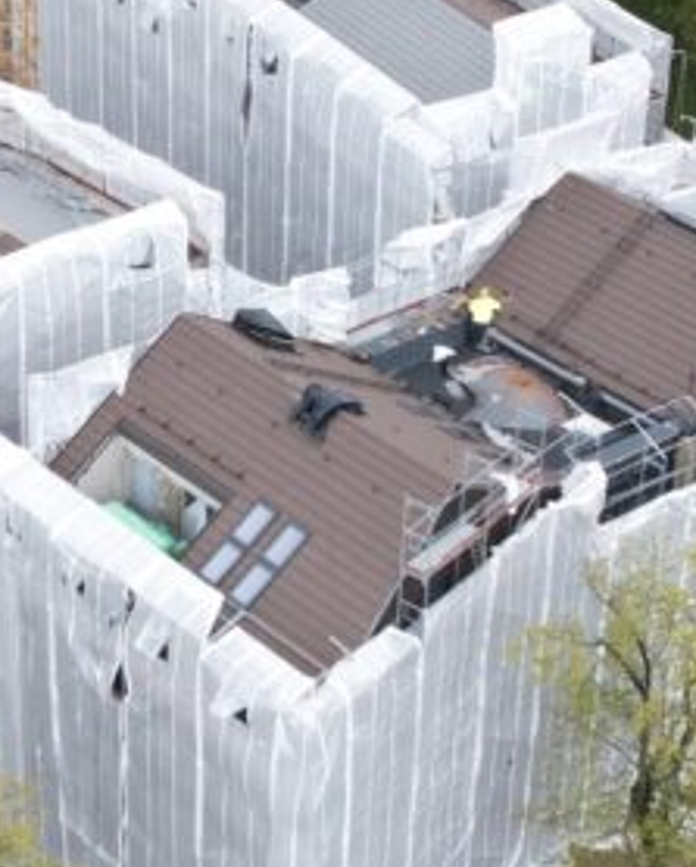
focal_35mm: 76
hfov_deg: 19.9
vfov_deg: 24.8
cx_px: 122
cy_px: 254
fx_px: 1954
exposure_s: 1/400
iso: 100
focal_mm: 8.38
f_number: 2.8
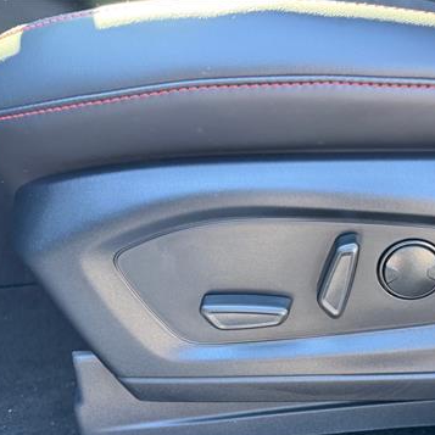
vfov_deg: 43.2
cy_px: 290
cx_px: 355
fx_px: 540
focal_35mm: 38
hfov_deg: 41.7
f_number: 1.78
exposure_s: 1/101
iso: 200
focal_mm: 6.76
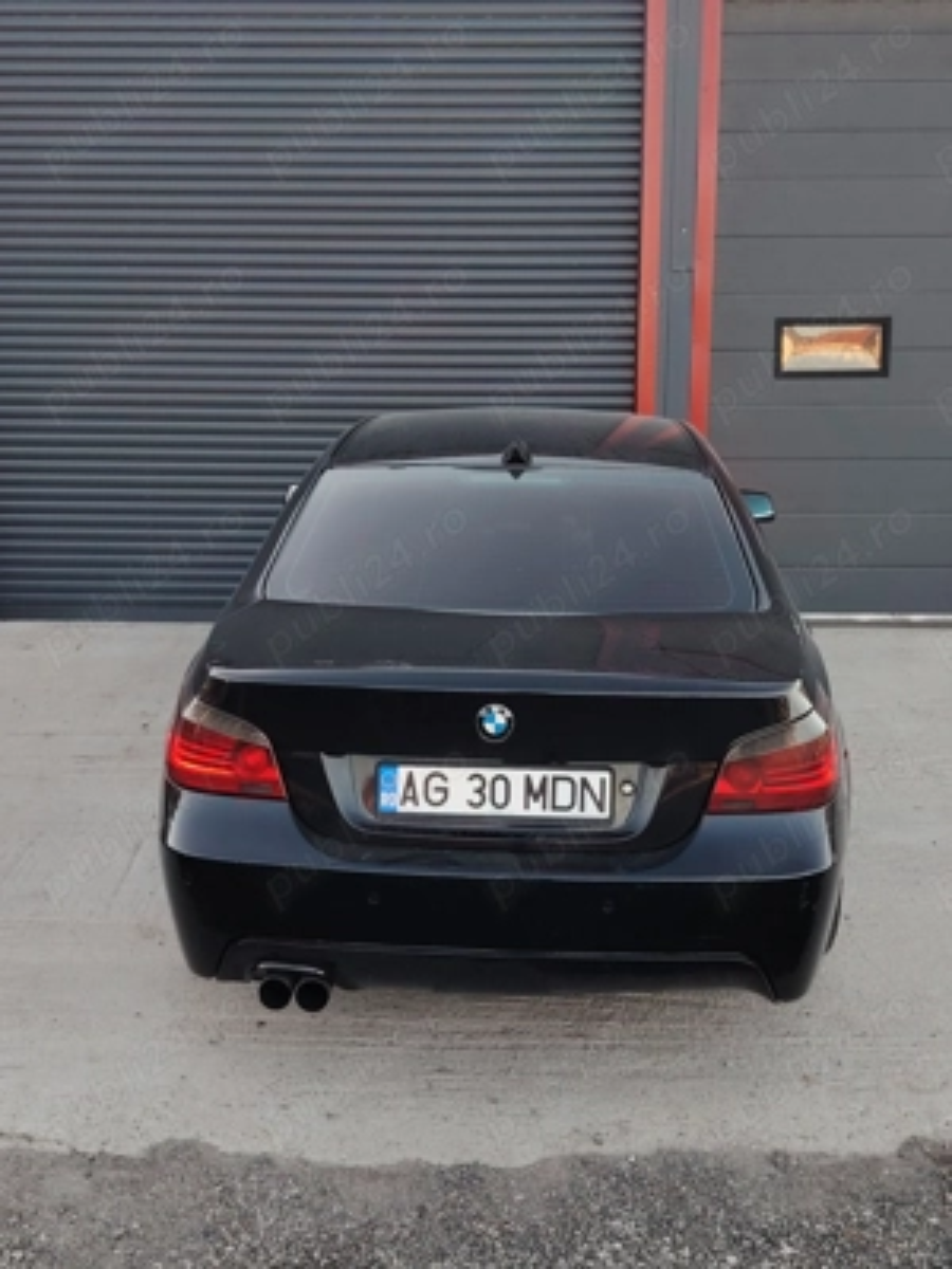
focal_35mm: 39
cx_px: 476
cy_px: 634
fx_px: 1430
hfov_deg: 36.8
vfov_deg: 47.9
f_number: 1.75
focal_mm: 5.25
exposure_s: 1/68.4
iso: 100
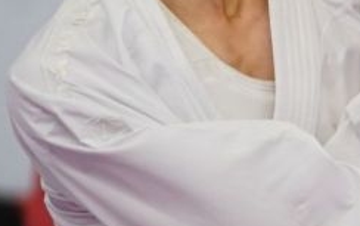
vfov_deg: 1.5
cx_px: 1120
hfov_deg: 2.4
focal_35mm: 872
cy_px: 260
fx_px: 8563
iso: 1600
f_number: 2.8
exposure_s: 1/1000
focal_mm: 116
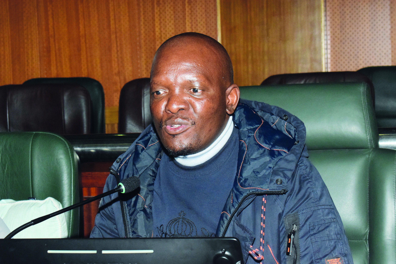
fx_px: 907
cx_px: 198
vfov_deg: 16.6
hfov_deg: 24.6
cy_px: 132
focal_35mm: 82
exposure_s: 1/250
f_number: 10
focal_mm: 55
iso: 4000
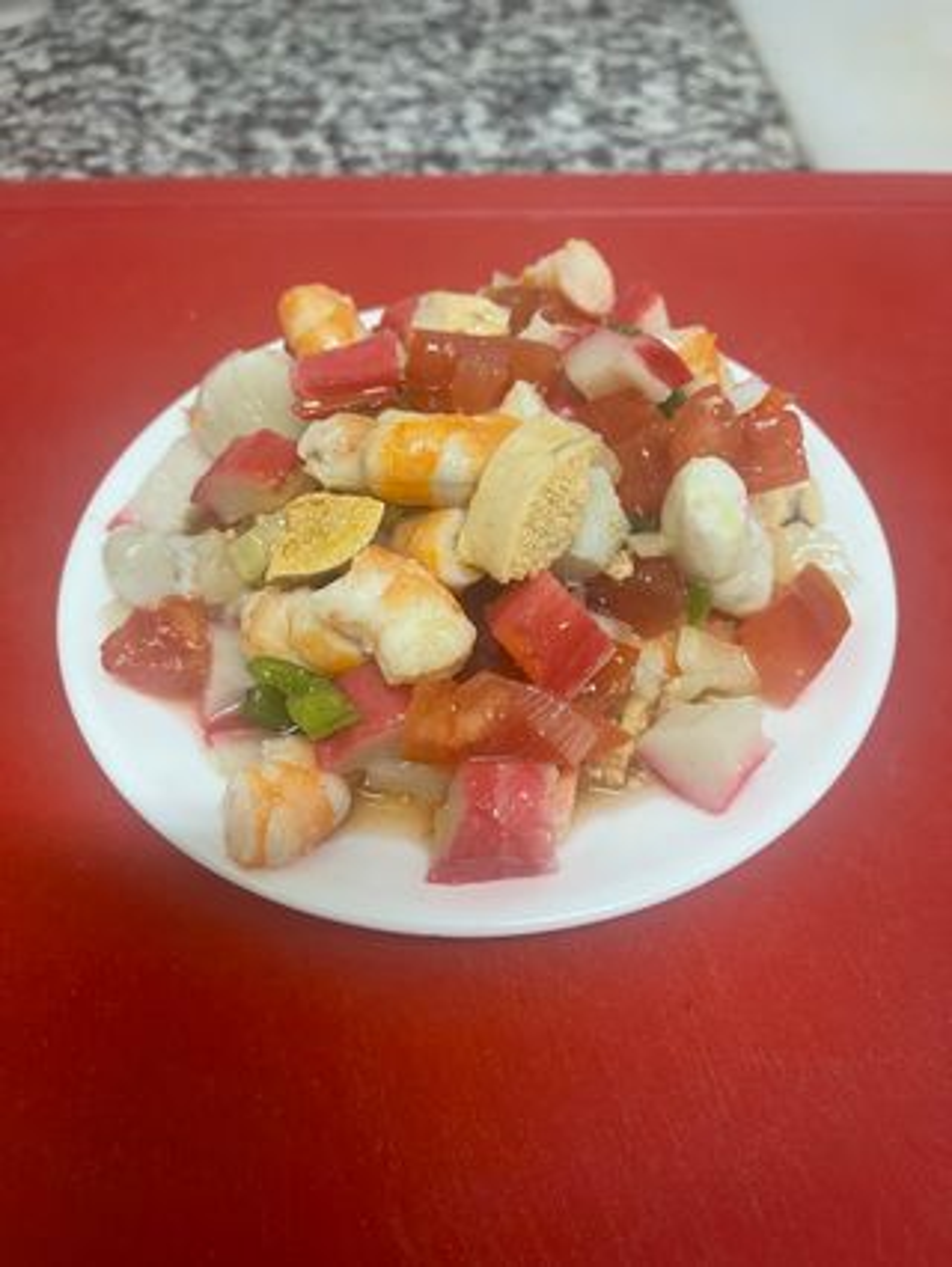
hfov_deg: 53.1
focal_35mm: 26
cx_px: 476
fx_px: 952
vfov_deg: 67.3
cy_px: 634
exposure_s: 1/50
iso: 160
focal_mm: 5.1
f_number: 1.6
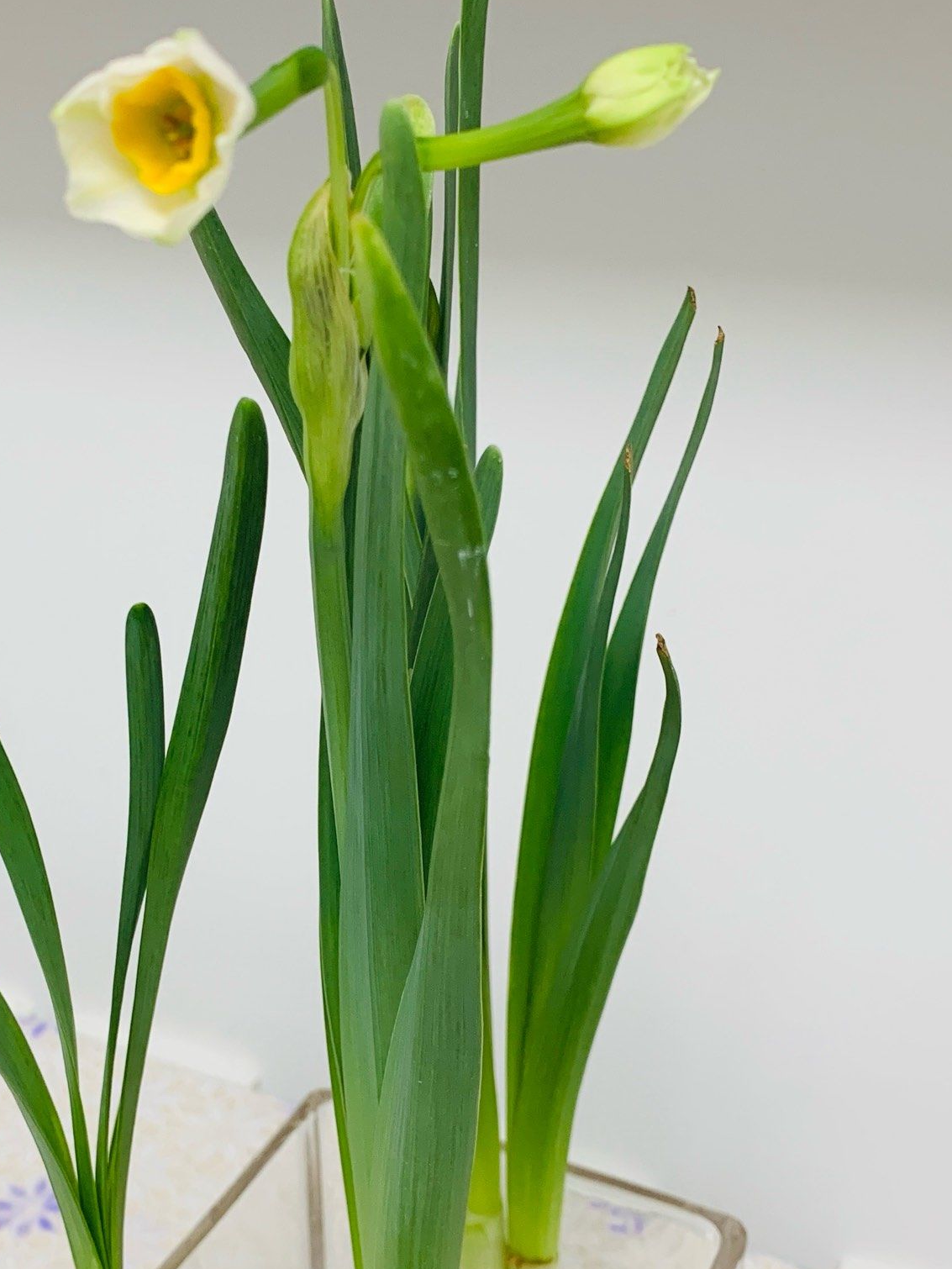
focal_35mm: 47
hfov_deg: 30.7
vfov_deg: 40.2
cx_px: 337
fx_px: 1723
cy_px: 780
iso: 100
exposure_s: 1/85
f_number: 1.8
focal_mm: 4.25
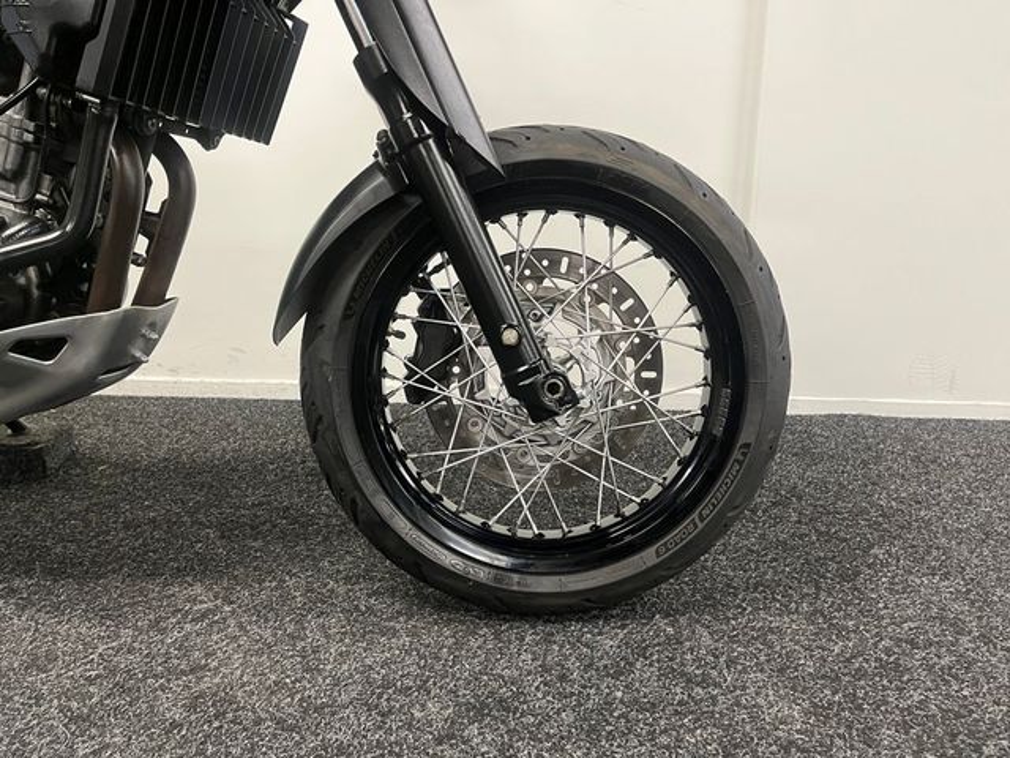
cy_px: 379
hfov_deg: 67.3
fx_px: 759
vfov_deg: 53.1
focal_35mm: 26
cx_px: 505
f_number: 1.6
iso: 200
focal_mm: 5.1
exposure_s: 1/50
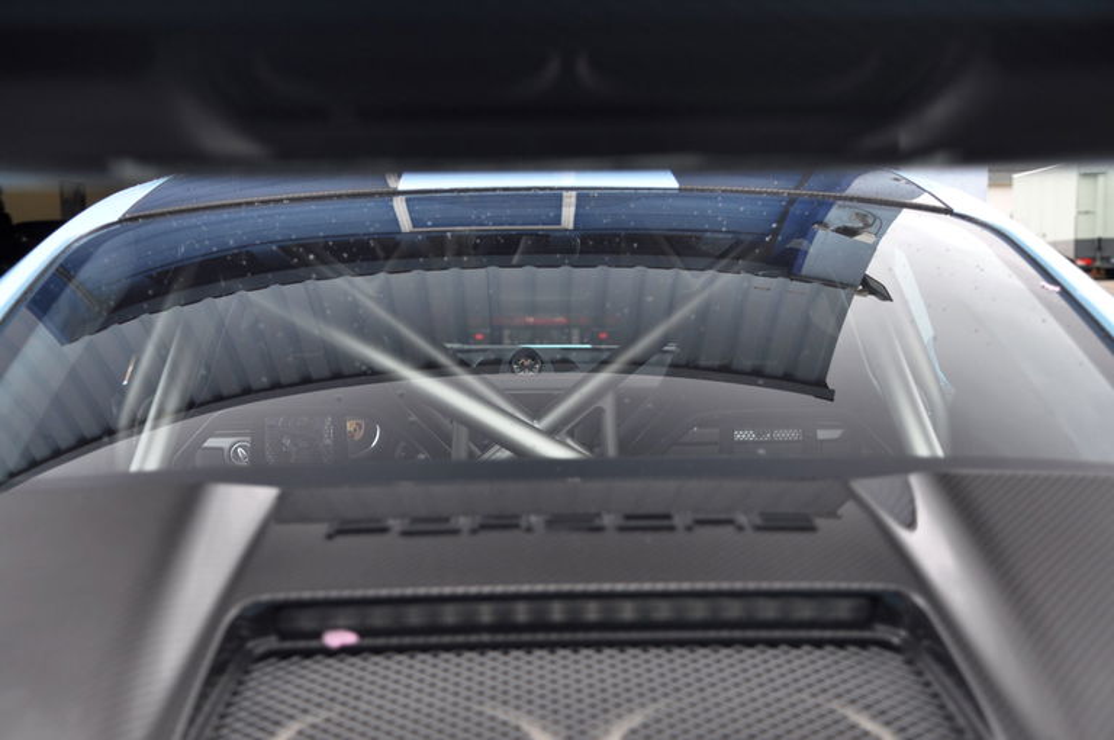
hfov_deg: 43.7
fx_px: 1391
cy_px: 370
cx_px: 557
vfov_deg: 29.8
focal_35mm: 45
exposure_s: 1/60
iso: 500
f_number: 4
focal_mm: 30
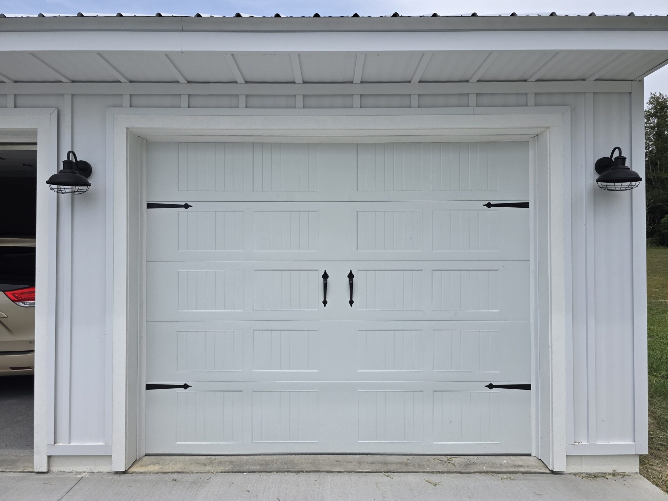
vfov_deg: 58.9
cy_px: 250
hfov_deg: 73.9
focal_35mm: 23
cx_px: 334
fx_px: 444
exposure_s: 1/7944
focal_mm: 6.3
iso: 80
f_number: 1.7
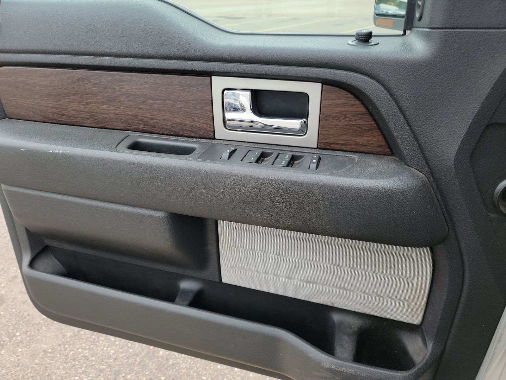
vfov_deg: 56.8
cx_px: 253
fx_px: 351
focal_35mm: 24
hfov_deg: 71.6
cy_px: 190
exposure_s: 1/59
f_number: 1.8
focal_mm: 6.7
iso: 55
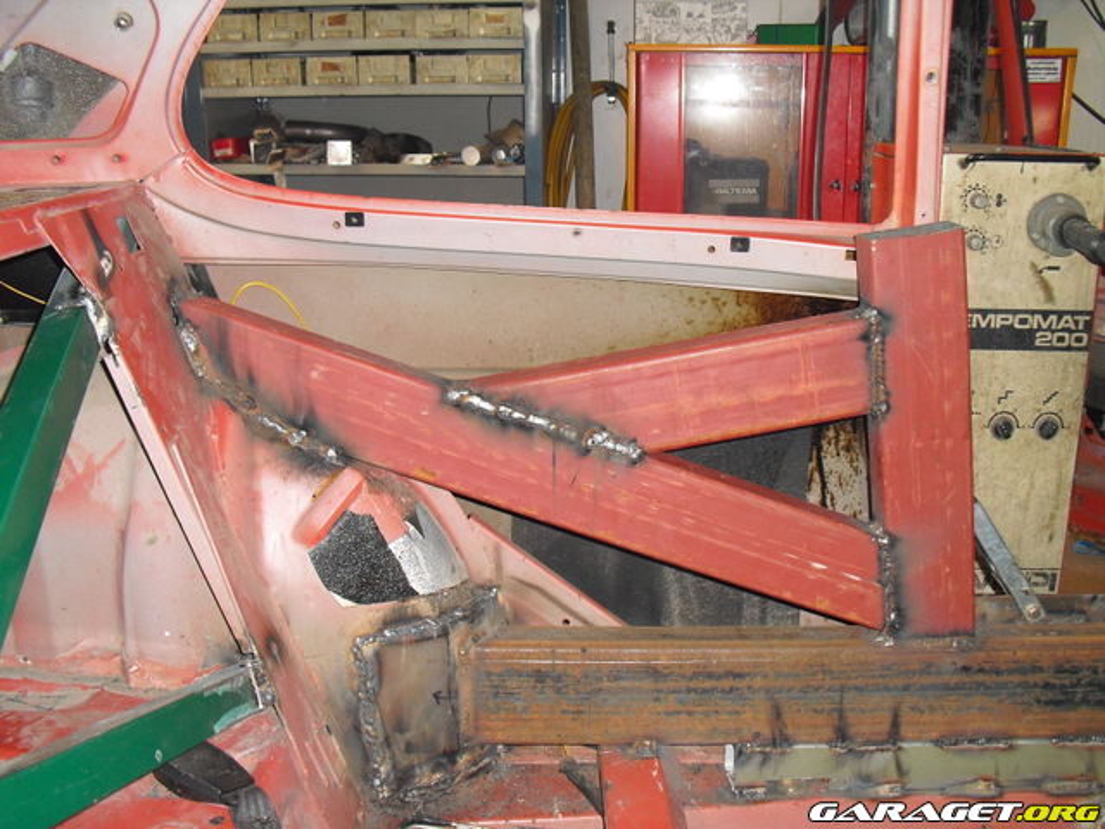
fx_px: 1149
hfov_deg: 51.4
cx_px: 552
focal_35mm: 36
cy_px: 414
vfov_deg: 39.7
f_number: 3.1
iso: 200
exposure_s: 1/60
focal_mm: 6.3
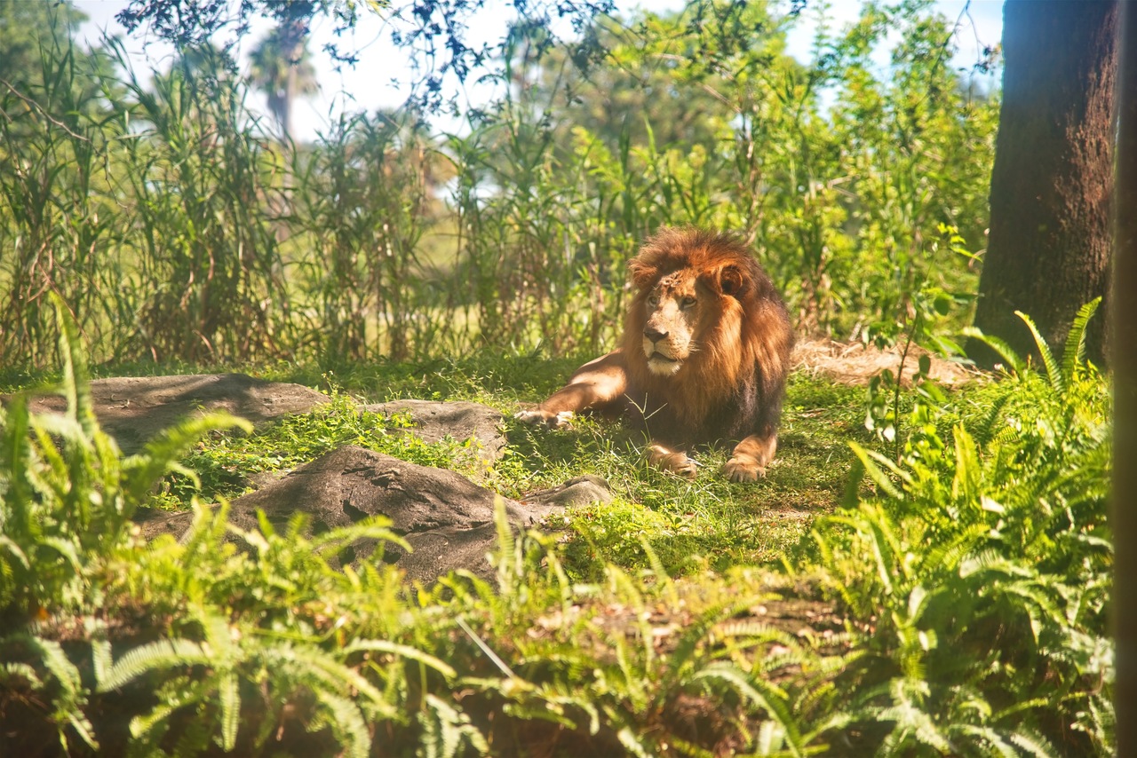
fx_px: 3791
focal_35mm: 120
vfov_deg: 11.4
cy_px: 379
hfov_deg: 17.1
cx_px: 568
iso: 100
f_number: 4
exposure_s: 1/250
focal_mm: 120
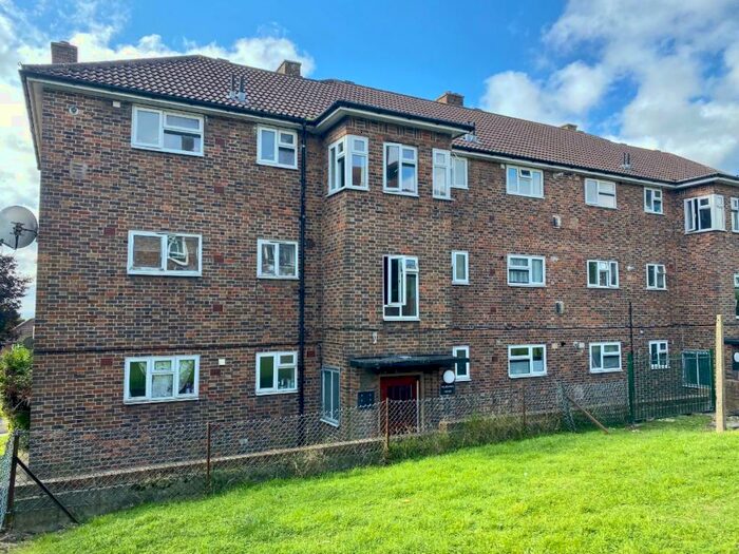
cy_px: 277
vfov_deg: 53.1
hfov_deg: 67.3
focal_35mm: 26
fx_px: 555
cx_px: 370
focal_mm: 4.25
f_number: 1.8
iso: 32
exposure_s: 1/702
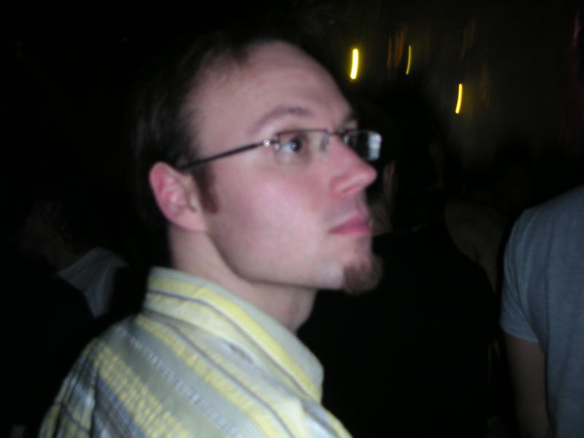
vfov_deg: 37.7
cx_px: 292
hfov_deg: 49.0
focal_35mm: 38
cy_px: 219
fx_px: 641
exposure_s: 1/45
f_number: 2.8
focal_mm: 6
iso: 100
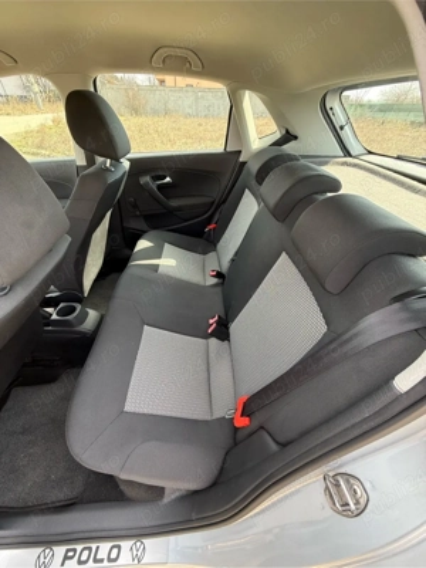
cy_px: 284
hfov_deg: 85.7
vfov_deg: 102.1
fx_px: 230
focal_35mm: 14
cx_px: 213
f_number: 2.2
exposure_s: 1/99
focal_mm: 2.22
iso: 100
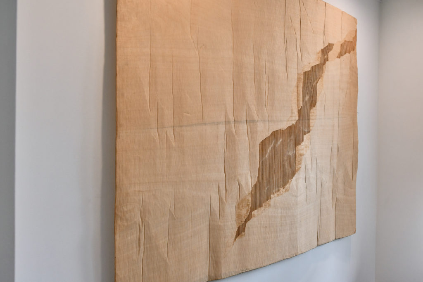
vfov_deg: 45.7
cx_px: 212
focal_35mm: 28
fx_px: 335
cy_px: 141
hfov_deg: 64.5
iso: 640
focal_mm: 19
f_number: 3.5
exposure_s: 1/320
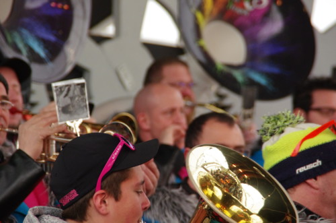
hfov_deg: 6.9
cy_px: 112
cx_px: 168
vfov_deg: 4.6
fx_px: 2794
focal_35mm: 300
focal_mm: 200
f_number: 6.3
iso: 3200
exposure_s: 1/250
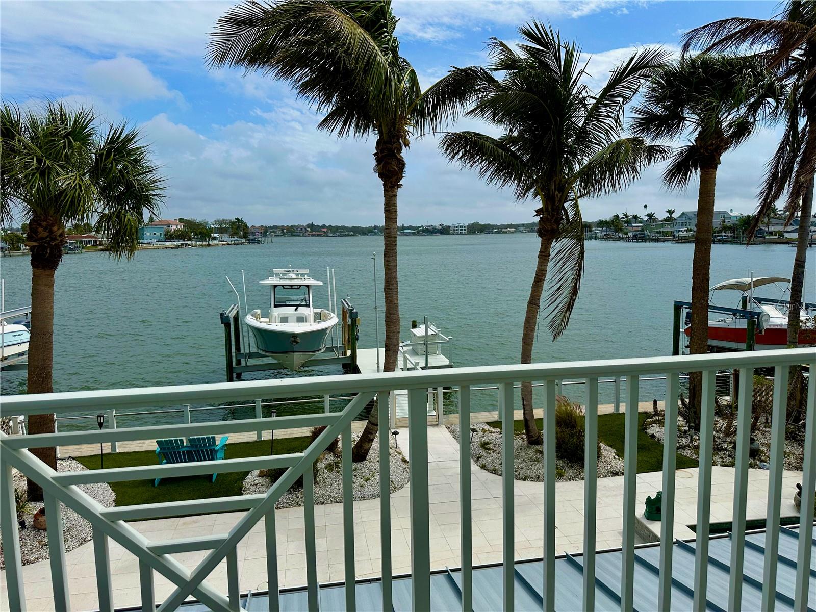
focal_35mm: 24
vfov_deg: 56.8
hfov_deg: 71.6
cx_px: 408
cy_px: 306
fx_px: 566
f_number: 1.78
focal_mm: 6.86
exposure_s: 1/8929
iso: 80
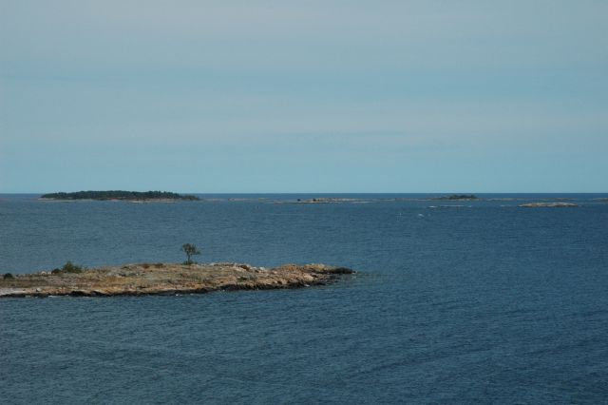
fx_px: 1772
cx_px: 304
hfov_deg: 19.5
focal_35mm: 105
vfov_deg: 13.0
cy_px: 202
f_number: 14
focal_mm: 70
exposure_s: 1/800
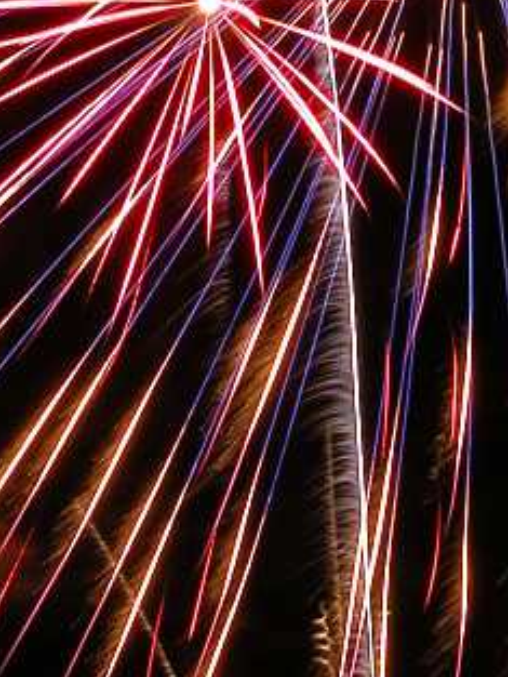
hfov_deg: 10.4
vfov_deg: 13.5
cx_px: 406
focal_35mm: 143
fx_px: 2796
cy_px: -112
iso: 100
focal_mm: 8.9
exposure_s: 4
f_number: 8
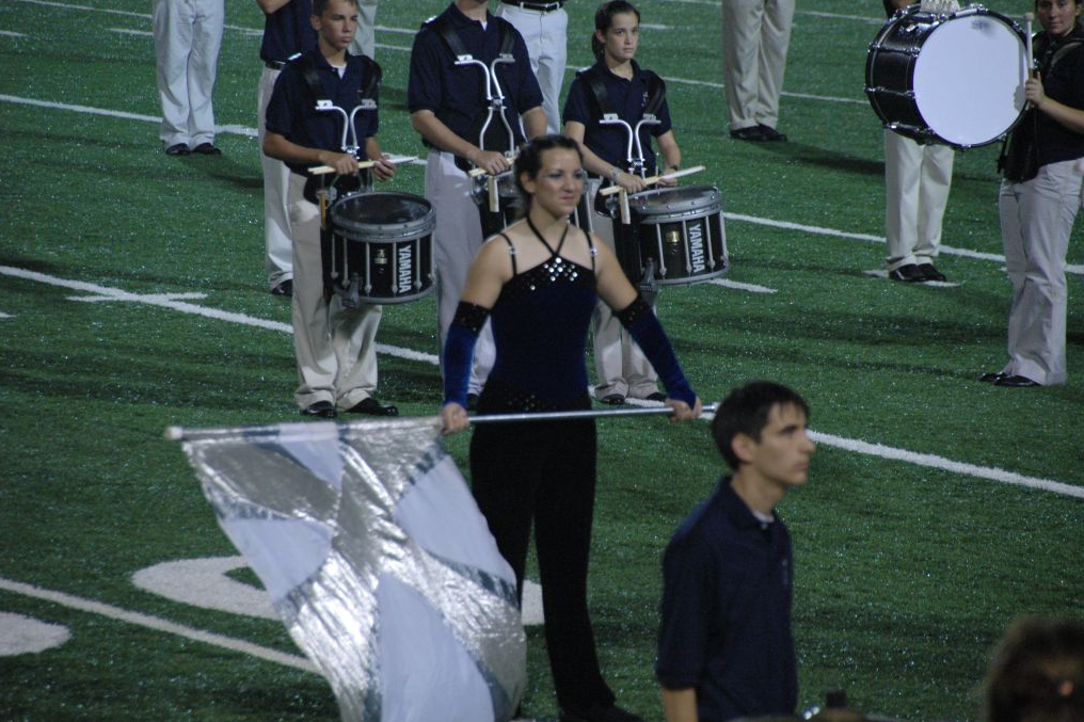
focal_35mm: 302
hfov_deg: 6.8
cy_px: 360
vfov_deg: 4.5
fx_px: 9091
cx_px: 539
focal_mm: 200
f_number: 5.6
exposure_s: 1/60
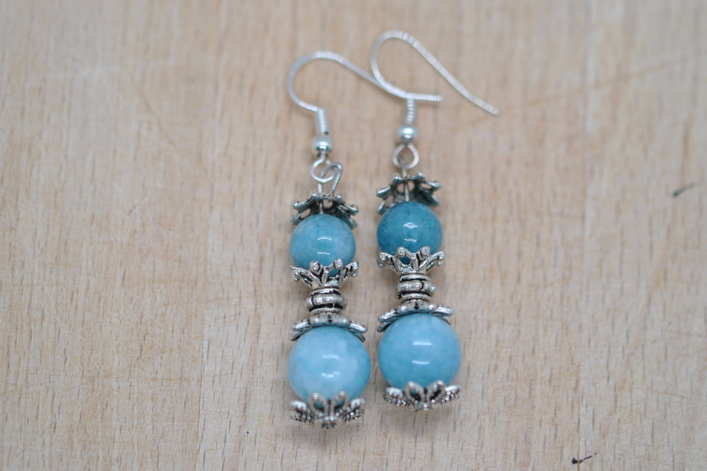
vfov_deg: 8.2
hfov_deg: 12.3
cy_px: 226
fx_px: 3289
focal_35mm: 168
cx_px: 361
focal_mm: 105
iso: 200
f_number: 4
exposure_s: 1/250
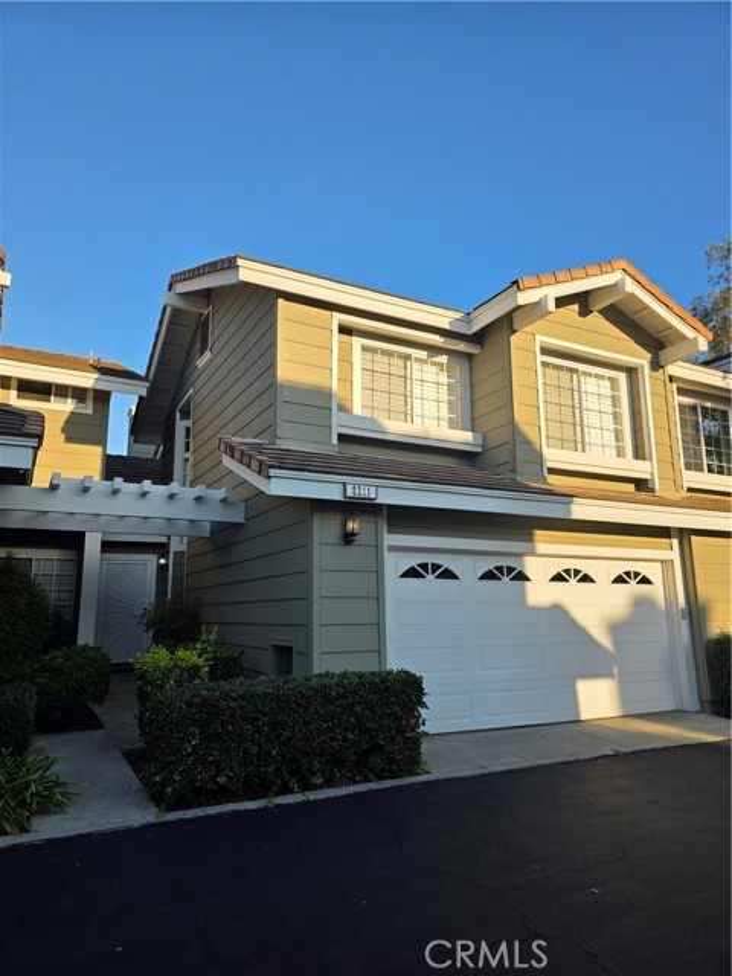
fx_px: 648
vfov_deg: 73.9
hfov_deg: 58.9
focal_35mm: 23
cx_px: 366
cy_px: 488
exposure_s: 1/3891
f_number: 1.7
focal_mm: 6.3
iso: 80
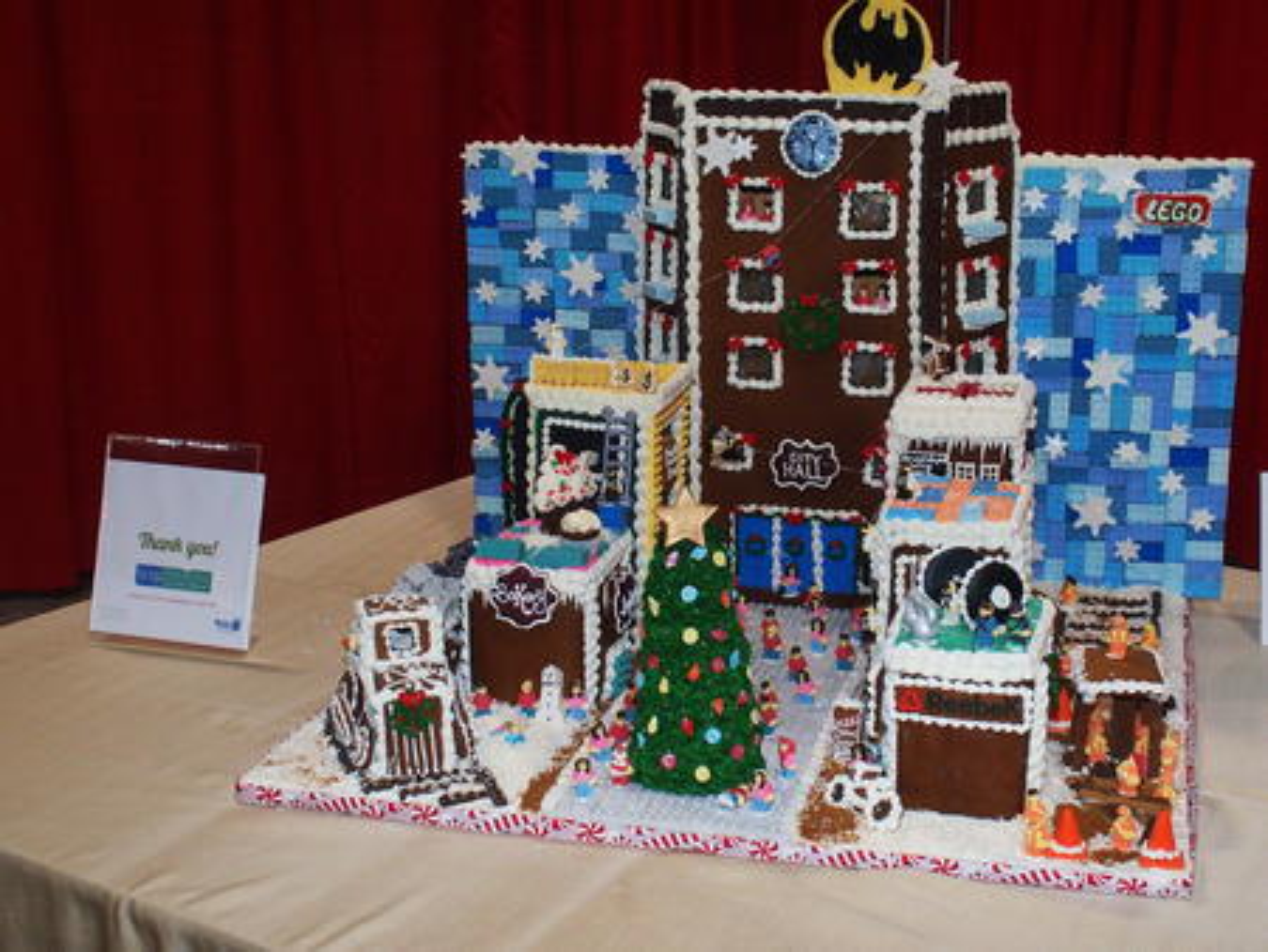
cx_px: 634
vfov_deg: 31.5
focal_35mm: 46
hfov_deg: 41.2
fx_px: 1686
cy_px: 476
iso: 400
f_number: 5.6
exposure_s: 1/50
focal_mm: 9.8
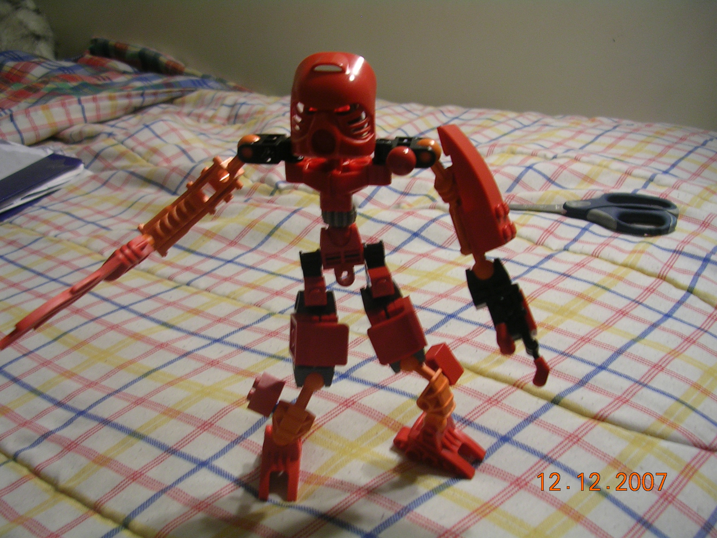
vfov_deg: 37.7
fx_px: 787
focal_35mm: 38
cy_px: 269
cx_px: 358
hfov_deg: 49.0
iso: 50
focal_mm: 5.8
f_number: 2.8
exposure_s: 1/8.3
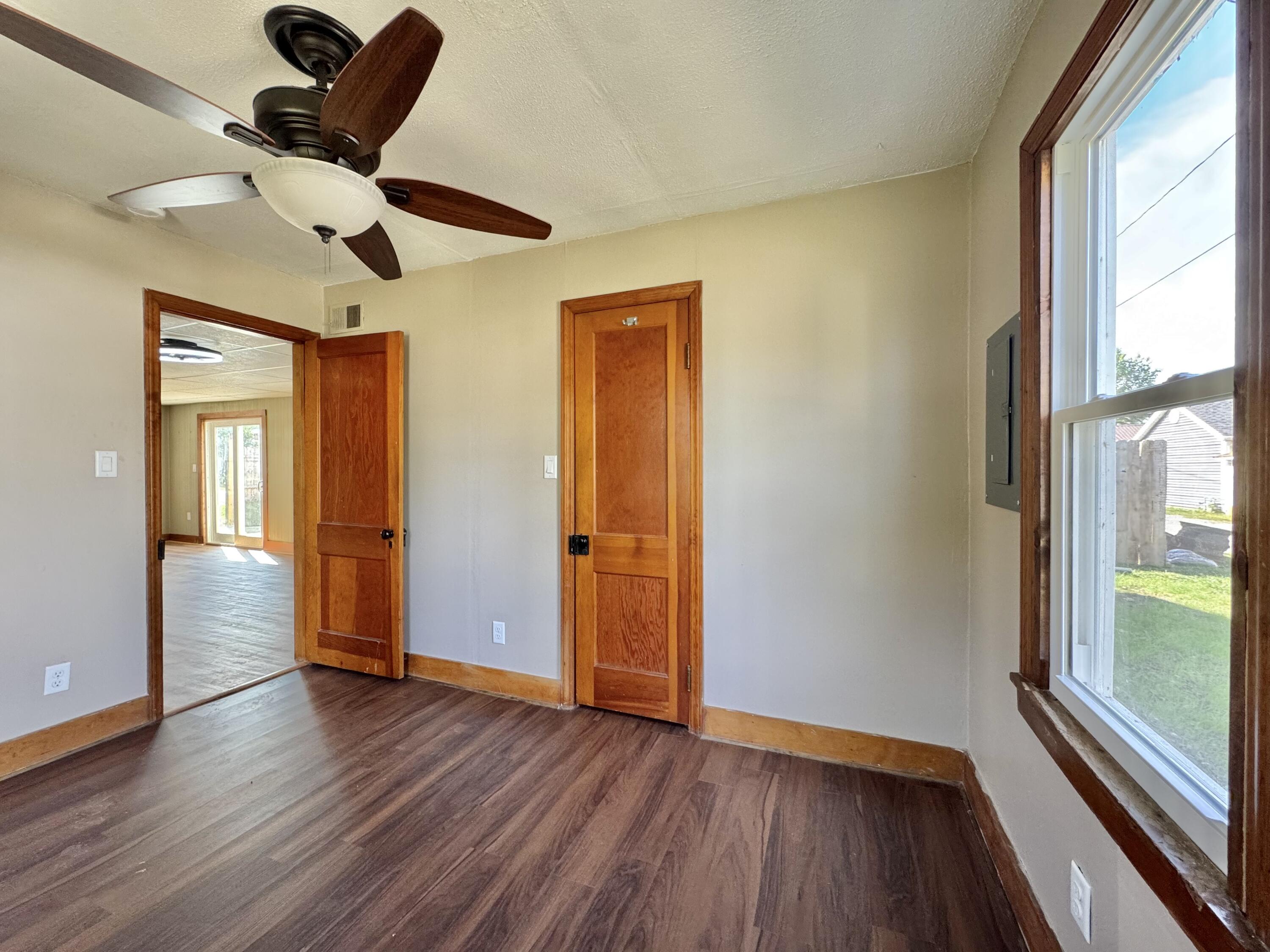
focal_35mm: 14
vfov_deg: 85.7
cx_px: 635
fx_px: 514
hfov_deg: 102.1
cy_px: 476
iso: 200
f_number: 2.2
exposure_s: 1/99
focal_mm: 2.22
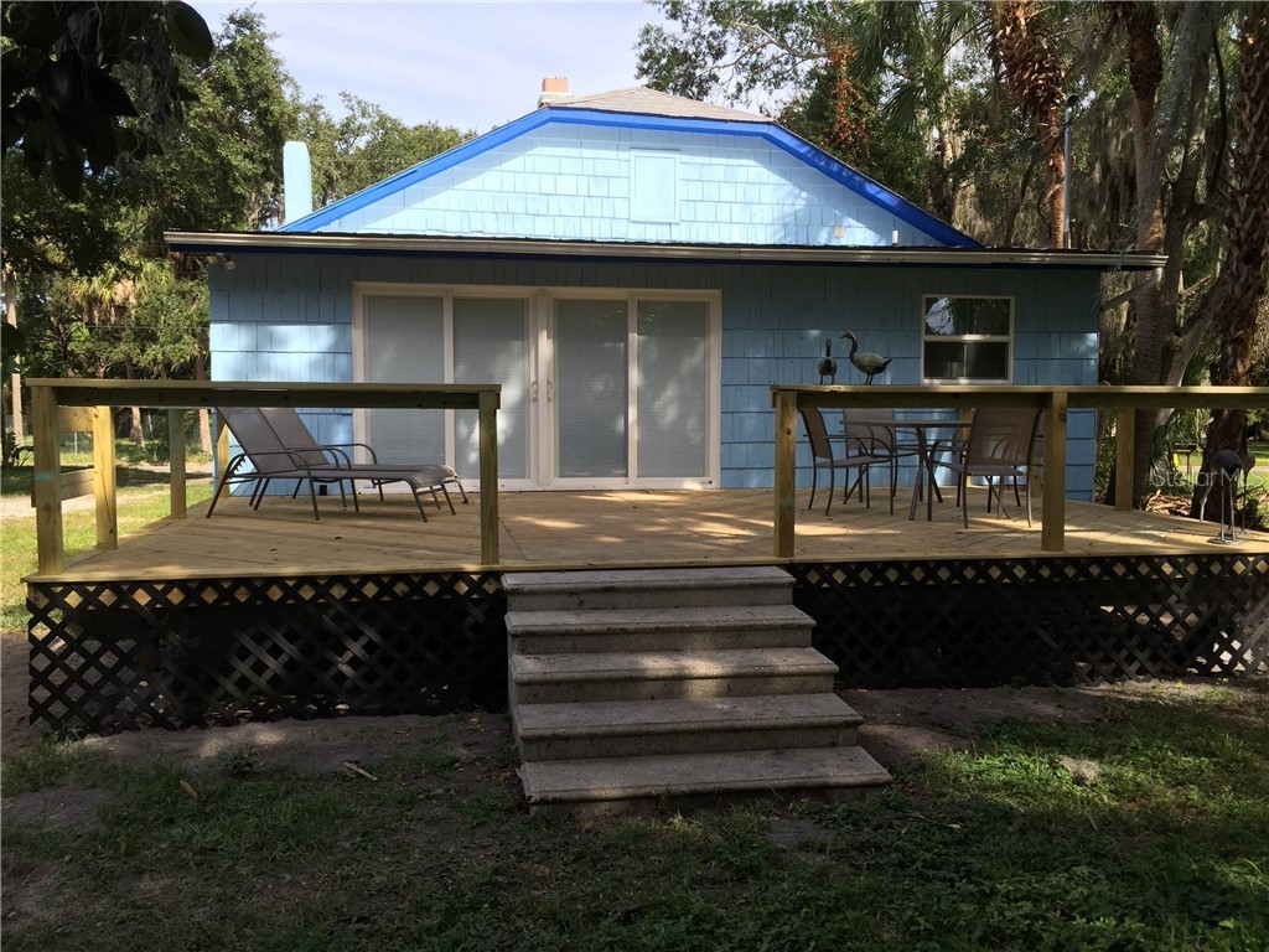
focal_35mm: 29
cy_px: 476
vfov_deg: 48.2
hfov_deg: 61.7
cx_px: 634
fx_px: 1063
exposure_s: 1/842
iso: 32
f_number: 2.2
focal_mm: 4.15
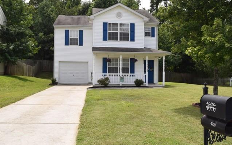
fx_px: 234
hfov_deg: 52.7
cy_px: 74
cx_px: 117
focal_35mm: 37
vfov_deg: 34.4
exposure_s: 1/200
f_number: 10
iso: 100
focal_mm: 24
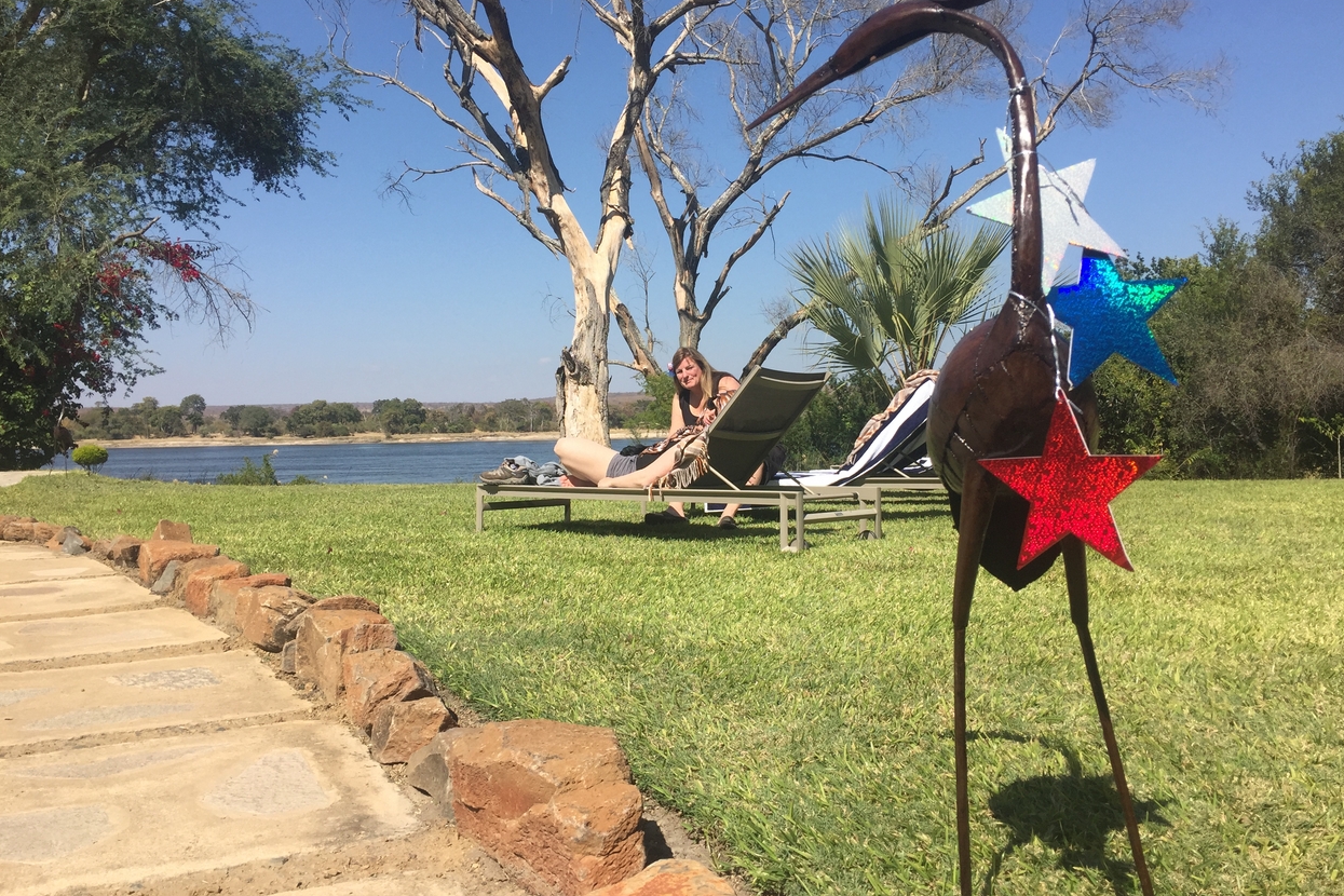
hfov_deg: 60.3
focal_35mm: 31
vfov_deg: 42.3
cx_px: 687
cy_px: 418
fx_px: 1157
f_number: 2.2
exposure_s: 1/2083
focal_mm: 4.15
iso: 32
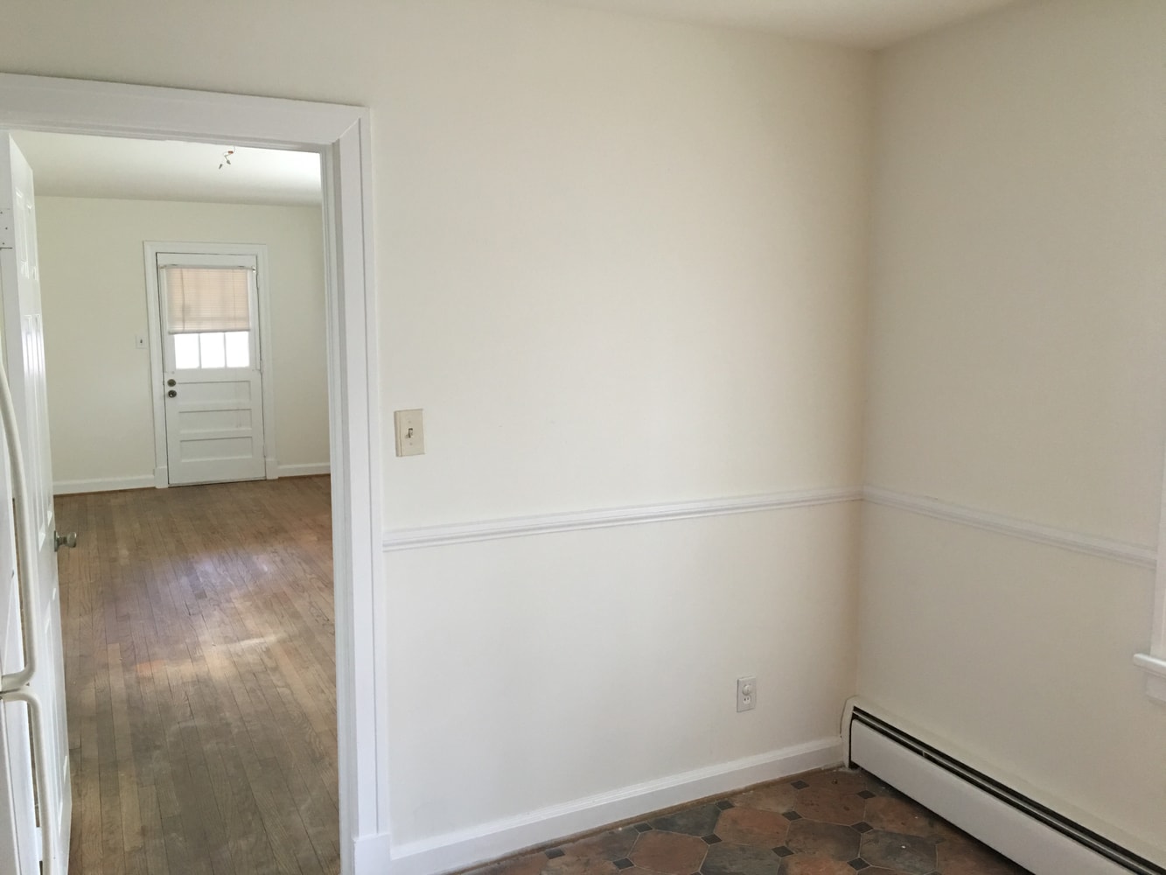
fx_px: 977
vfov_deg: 48.2
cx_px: 583
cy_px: 438
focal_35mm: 29
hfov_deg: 61.7
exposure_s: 1/15
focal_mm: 4.15
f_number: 2.2
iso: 50
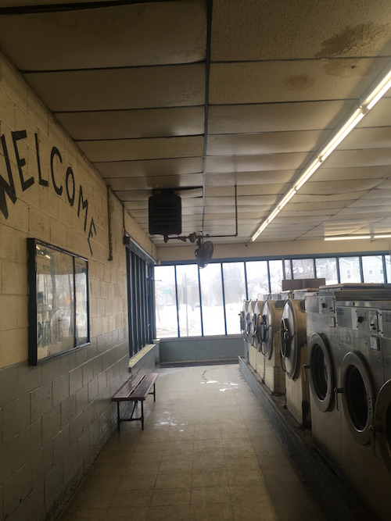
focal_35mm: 29
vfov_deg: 61.7
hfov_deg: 48.2
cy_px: 260
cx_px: 196
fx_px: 437
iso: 25
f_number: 2.2
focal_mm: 4.15
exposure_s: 1/60
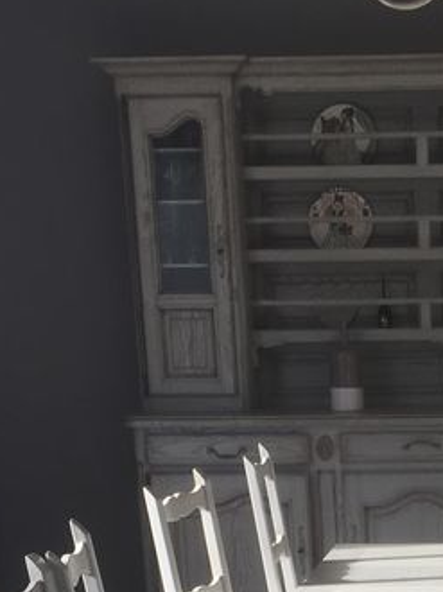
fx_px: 1504
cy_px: 759
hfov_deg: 16.4
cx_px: 448
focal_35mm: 88
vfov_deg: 20.4
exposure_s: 1/100
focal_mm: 4.15
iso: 32
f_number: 2.2
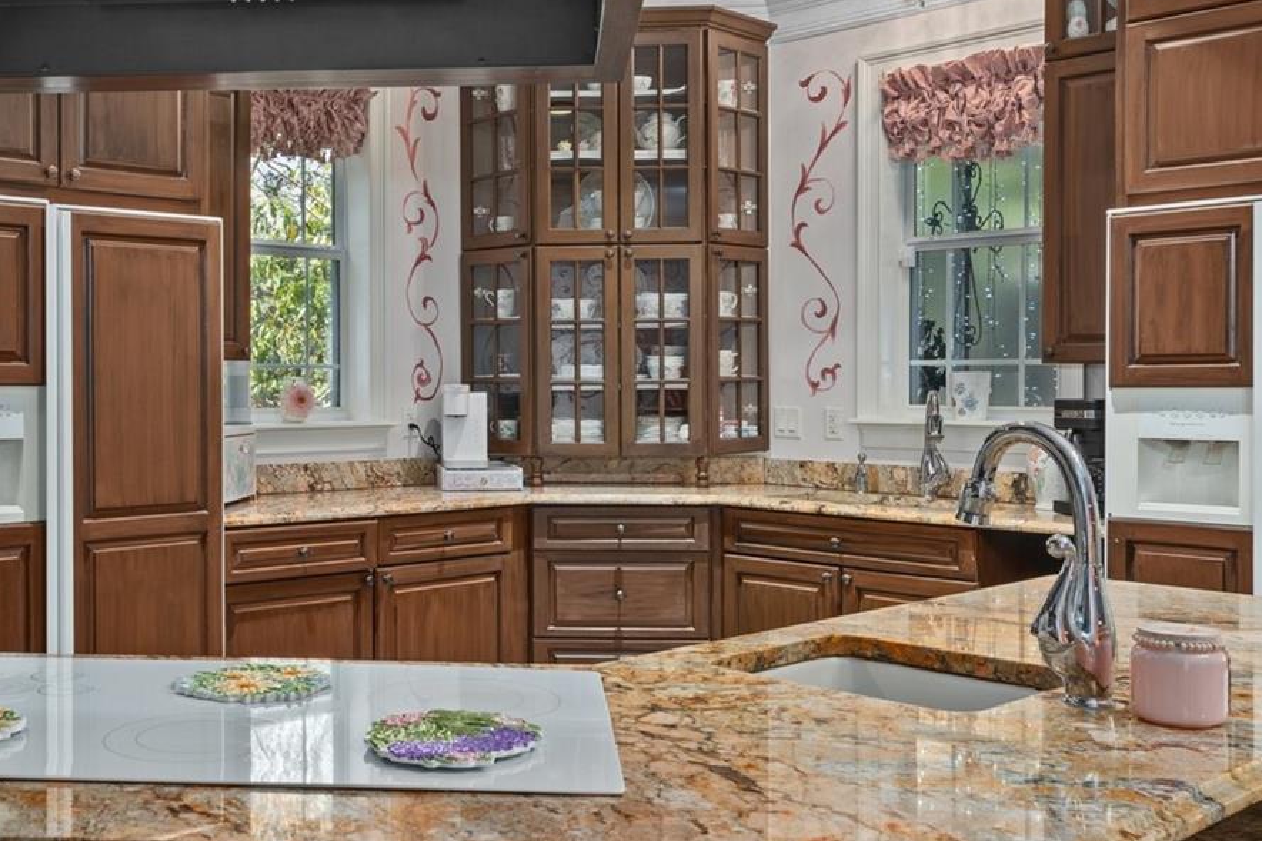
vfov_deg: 35.0
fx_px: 1332
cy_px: 451
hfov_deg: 49.6
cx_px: 398
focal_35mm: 38
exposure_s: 1/1.25
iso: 320
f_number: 8
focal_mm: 21
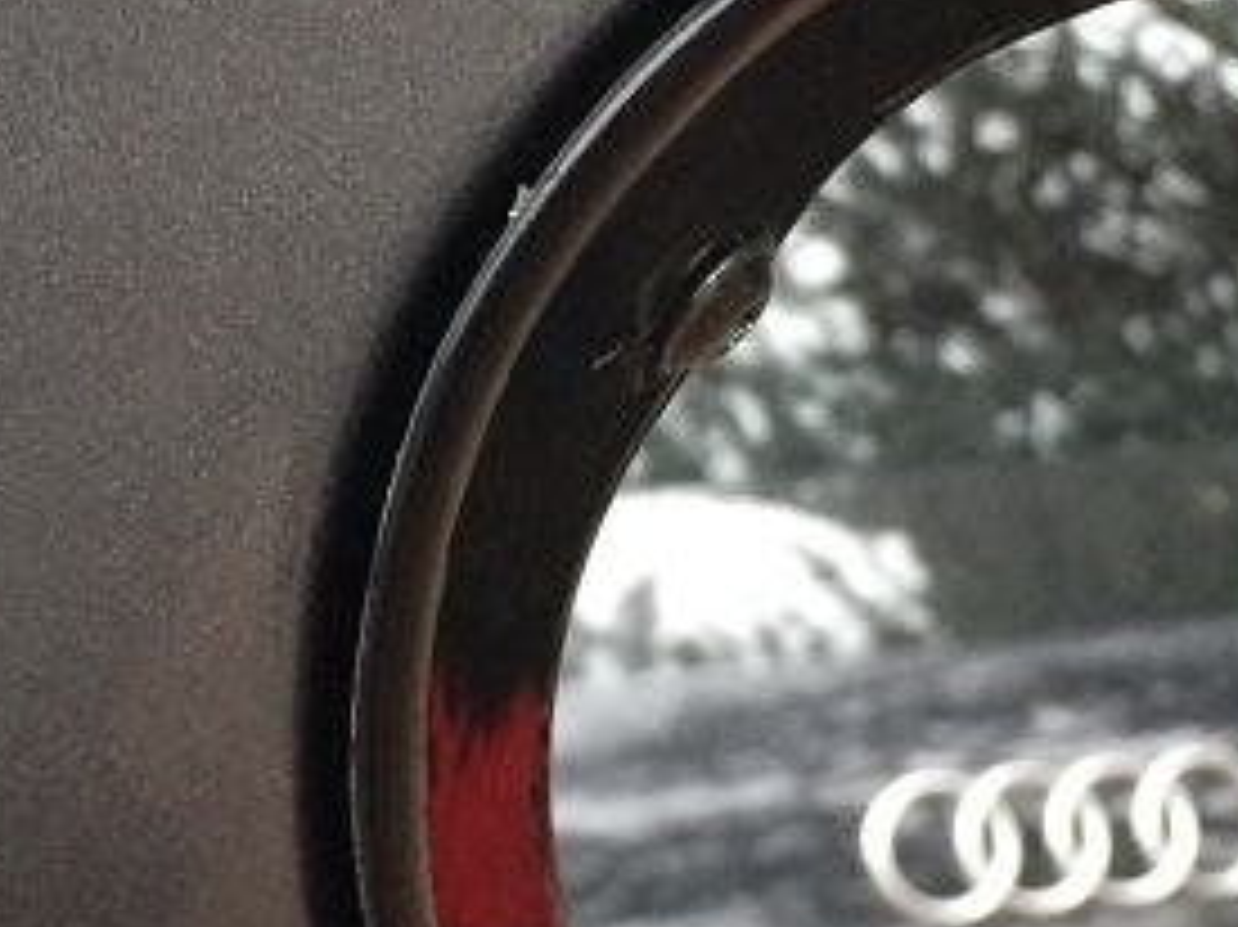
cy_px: 333
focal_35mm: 108
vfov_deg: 13.7
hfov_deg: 18.2
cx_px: 653
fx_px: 3861
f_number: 2.2
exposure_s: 1/30
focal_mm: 4.15
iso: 125
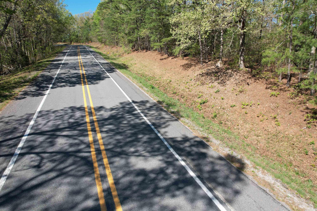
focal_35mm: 22
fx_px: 194
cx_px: 158
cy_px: 106
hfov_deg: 78.6
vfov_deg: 57.2
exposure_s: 1/1000
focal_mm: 8.38
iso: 100
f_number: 2.8
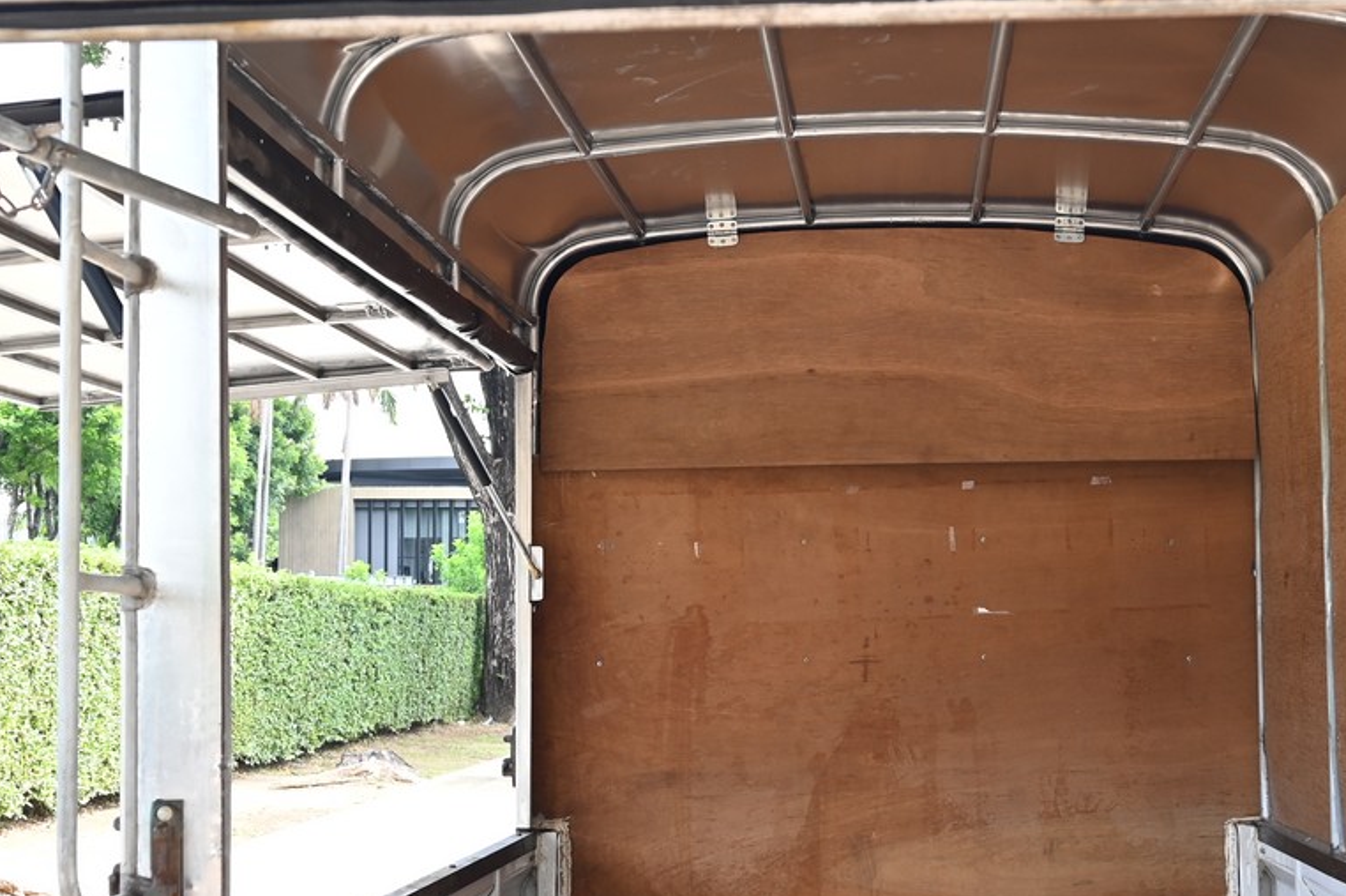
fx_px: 1943
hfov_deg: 37.8
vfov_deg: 25.9
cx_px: 883
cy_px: 551
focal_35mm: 52
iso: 400
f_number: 5.6
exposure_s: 1/125
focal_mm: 24
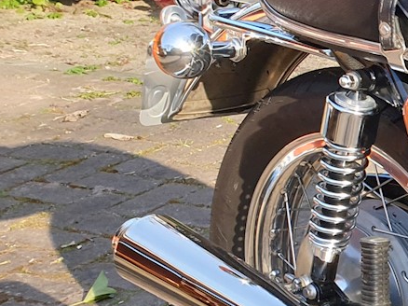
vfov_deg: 12.9
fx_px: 1343
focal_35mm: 114
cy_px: 278
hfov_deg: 13.9
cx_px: 879
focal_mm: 4.3
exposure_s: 1/175
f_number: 2.4
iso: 50
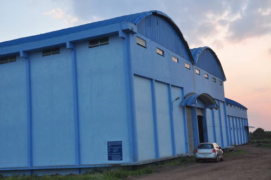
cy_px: 90
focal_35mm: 48
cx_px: 136
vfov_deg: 28.0
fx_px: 361
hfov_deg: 41.2
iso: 400
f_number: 9
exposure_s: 1/60
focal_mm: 32
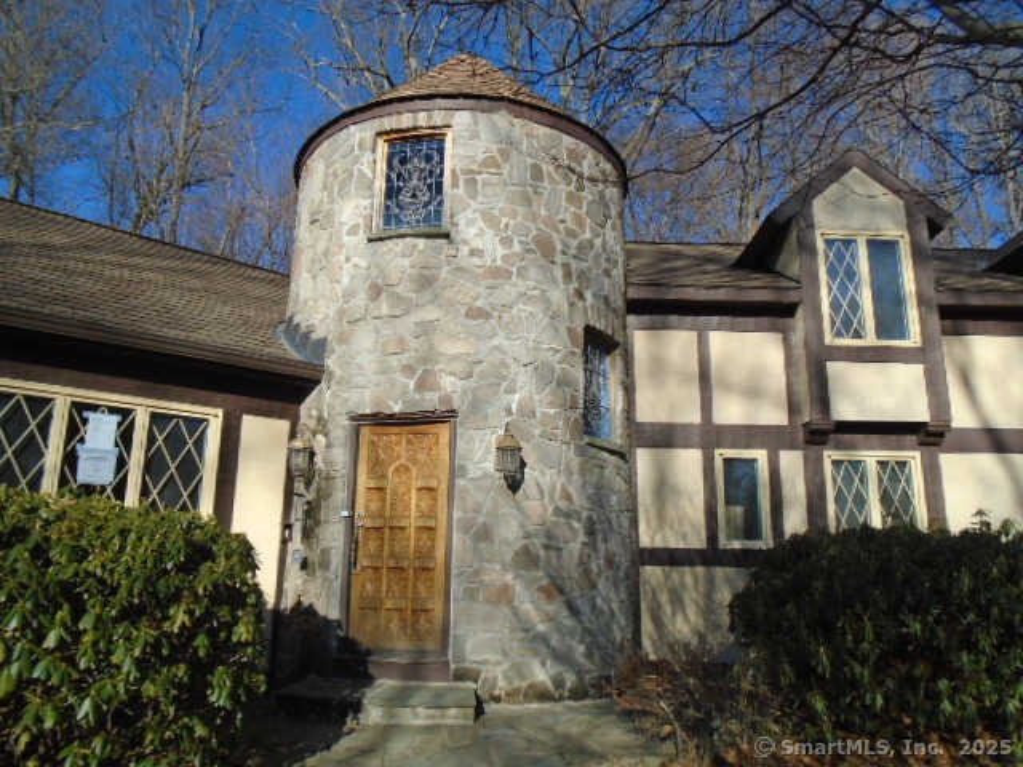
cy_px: 384
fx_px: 768
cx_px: 512
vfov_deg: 53.1
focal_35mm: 26
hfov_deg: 67.3
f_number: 8
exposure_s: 1/160
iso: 100
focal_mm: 4.6
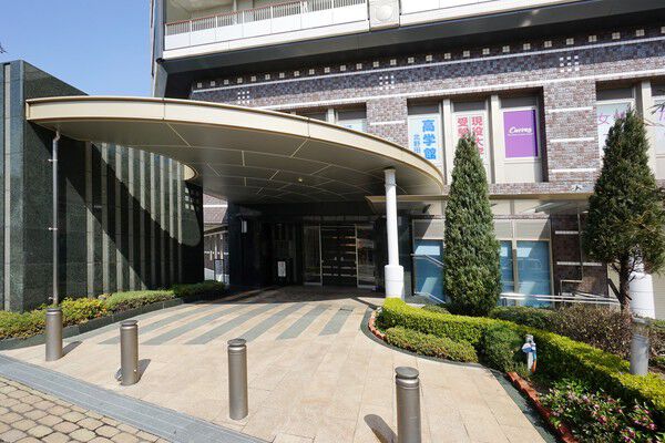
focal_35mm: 15
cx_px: 332
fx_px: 277
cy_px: 222
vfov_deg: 77.3
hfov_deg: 100.4
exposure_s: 1/100
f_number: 11
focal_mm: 10
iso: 100
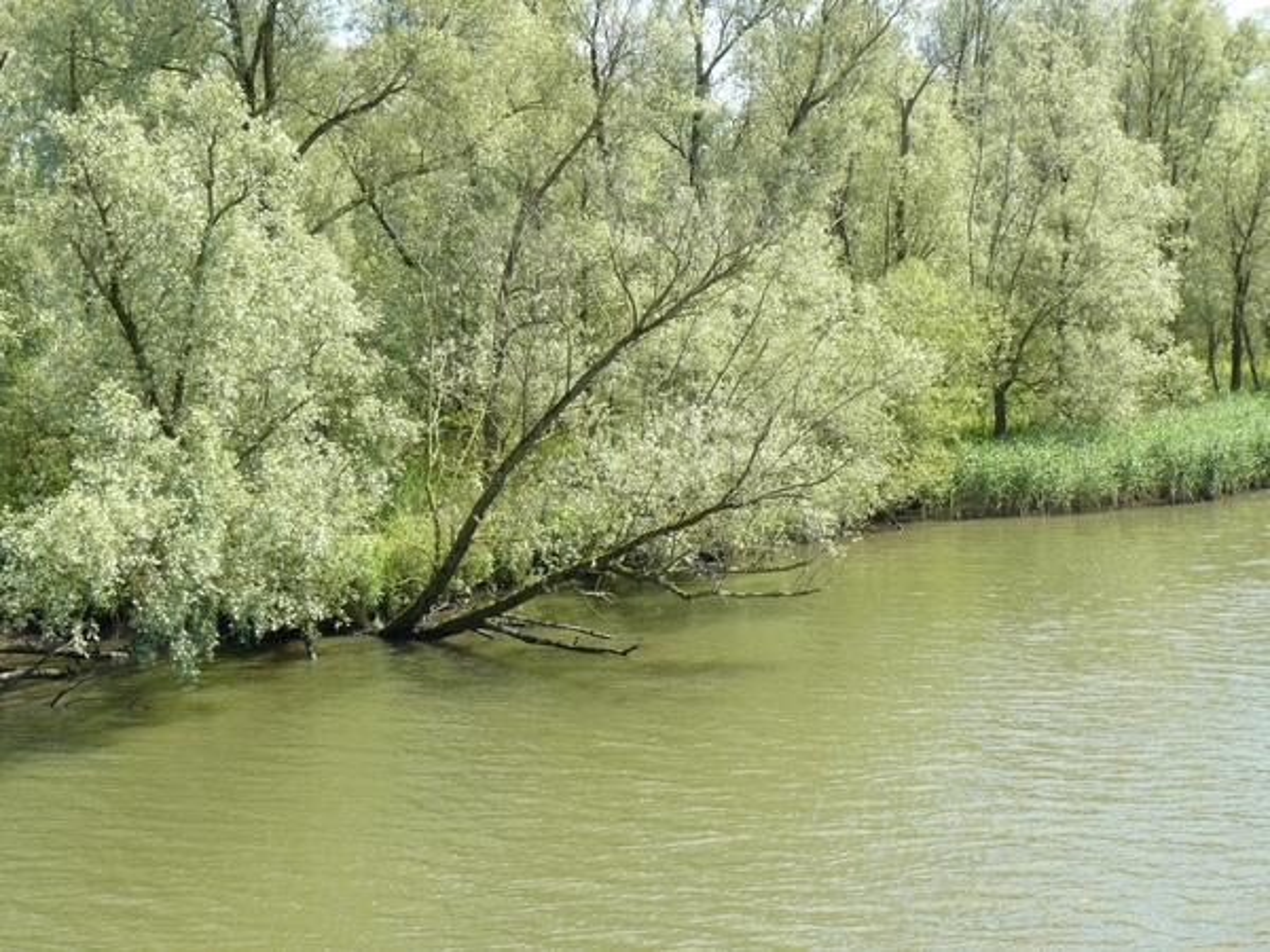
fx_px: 2495
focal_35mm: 68
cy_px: 476
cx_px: 635
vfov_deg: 21.6
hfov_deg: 28.6
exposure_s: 1/320
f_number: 5.6
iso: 200
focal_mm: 11.4
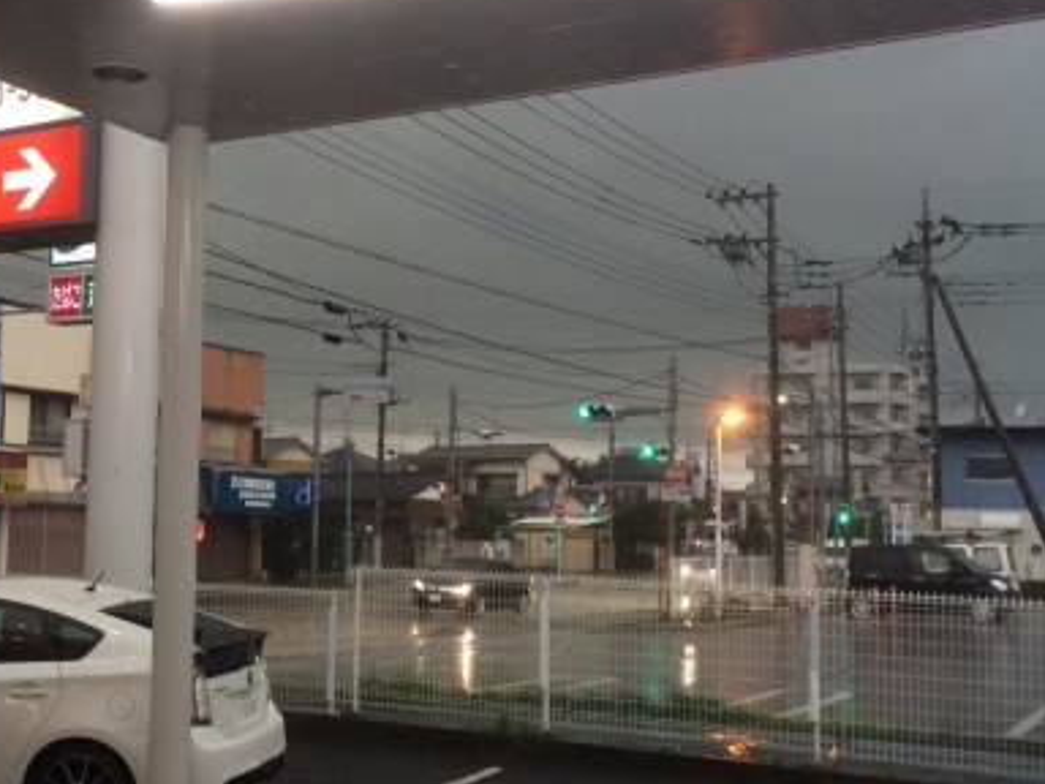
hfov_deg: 37.6
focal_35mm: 50
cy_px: 395
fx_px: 1509
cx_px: 310
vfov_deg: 29.1
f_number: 2.2
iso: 64
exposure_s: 1/30
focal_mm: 4.12
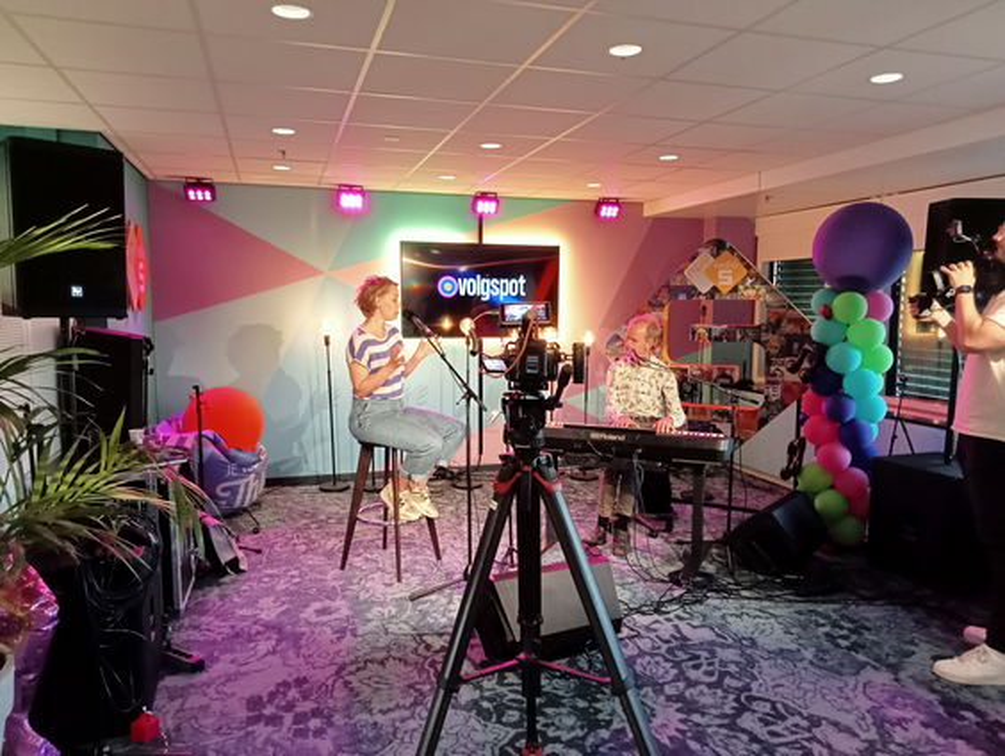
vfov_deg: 49.8
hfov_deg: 63.4
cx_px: 502
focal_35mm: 28
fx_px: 814
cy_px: 378
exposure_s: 1/25
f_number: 2.2
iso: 1072
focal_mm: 3.46
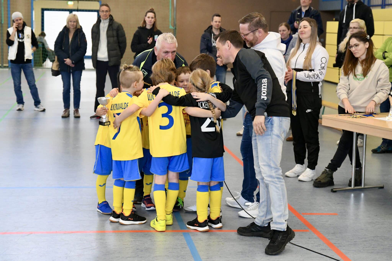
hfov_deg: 33.4
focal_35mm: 60
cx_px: 196
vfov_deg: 22.6
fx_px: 653
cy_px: 130
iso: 8000
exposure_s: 1/640
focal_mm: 60
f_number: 4
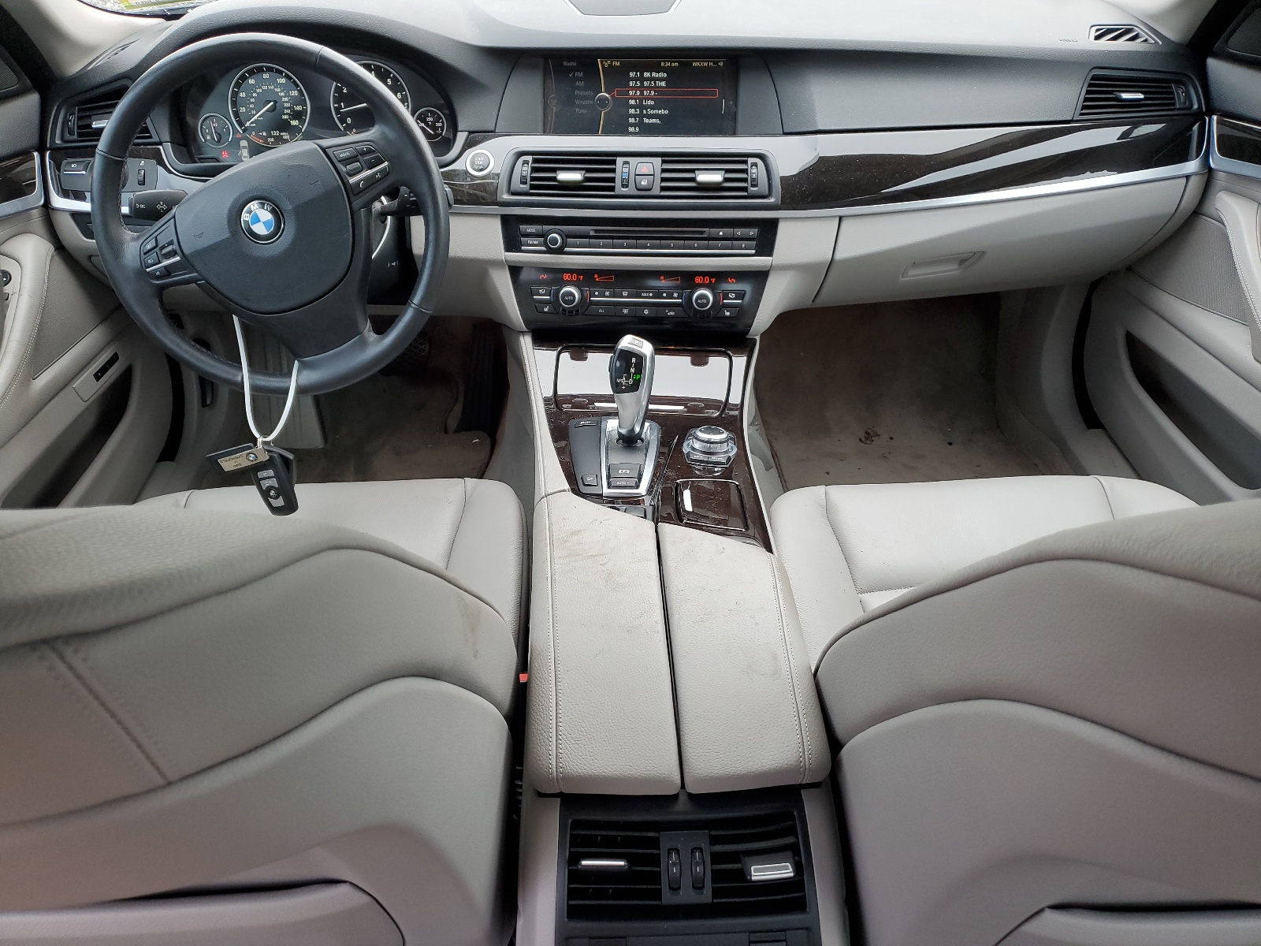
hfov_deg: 67.3
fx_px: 947
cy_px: 473
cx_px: 630
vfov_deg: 53.1
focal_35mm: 26
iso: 59
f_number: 1.5
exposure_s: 1/120
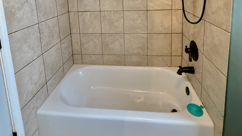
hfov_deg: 83.8
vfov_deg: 46.6
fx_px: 135
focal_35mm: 21
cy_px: 6
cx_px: 121
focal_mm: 2.22
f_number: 2.2
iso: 500
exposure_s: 1/60
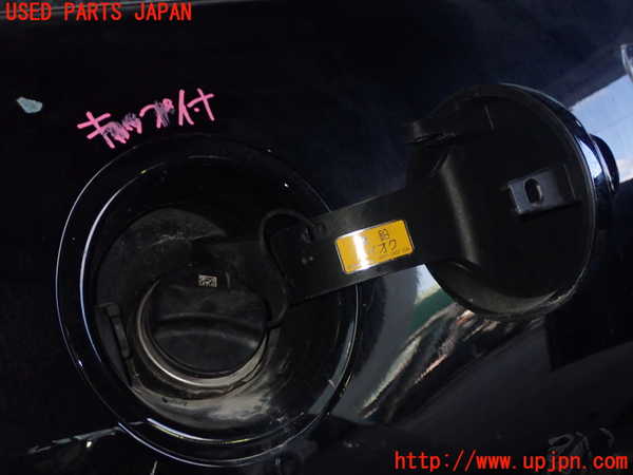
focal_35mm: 50
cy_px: 238
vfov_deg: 29.1
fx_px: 914
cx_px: 316
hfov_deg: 38.2
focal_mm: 9.01
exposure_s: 1/50
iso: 640
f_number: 9
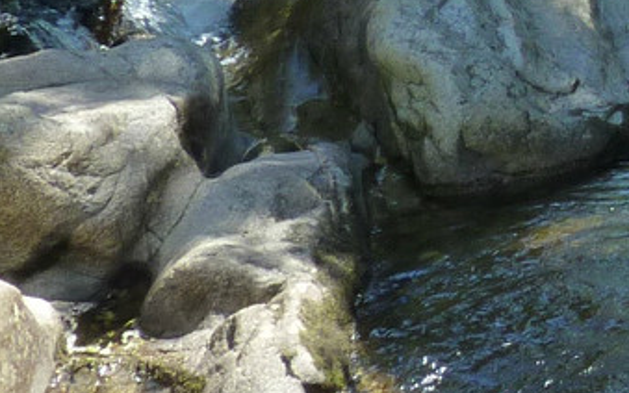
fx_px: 1852
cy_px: -426
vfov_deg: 10.9
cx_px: 1006
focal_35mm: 108
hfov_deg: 17.0
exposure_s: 1/160
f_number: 4
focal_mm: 4.8
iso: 125
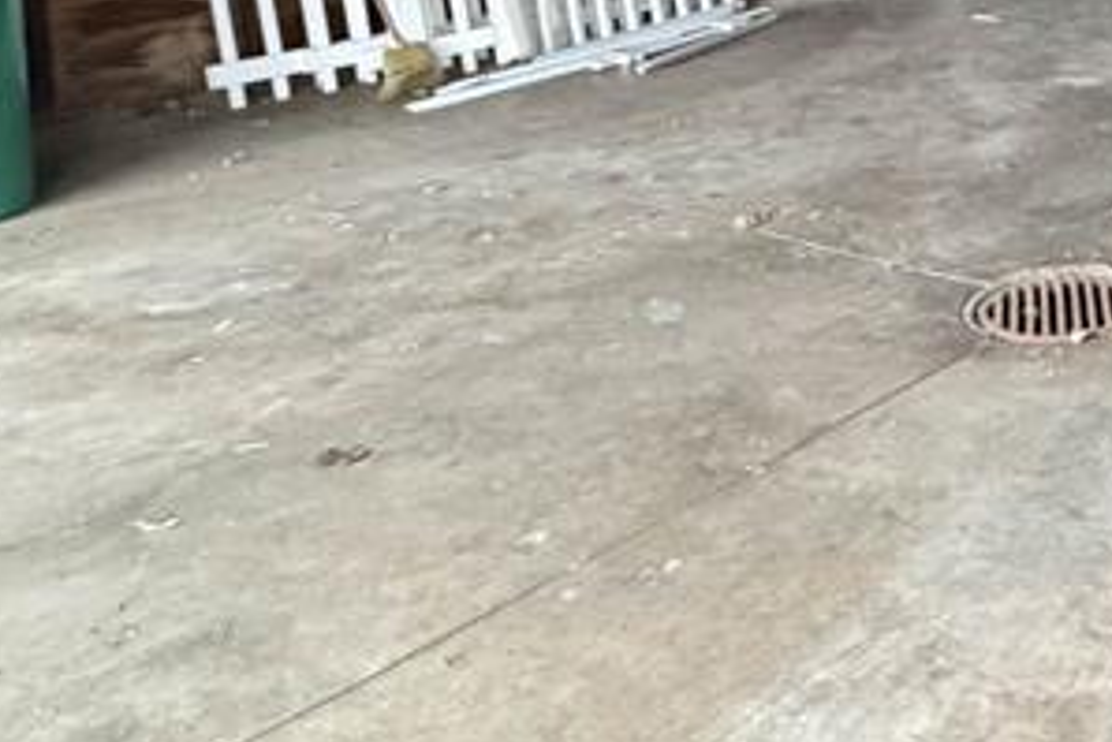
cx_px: 1343
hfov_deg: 32.5
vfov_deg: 24.6
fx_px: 1545
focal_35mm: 50
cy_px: -131
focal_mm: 2.22
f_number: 2.2
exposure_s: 1/53
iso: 1250
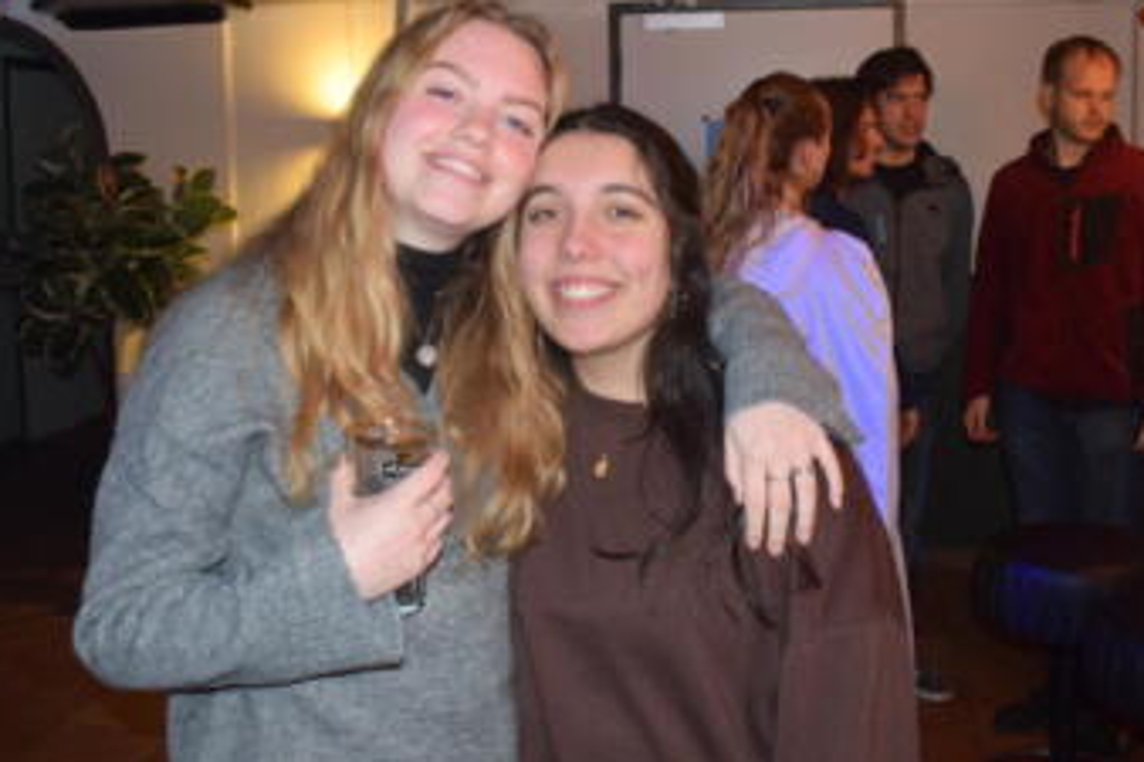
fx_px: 1270
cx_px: 542
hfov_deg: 48.5
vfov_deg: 33.2
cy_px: 286
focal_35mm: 40
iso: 1600
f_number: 4.5
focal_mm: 18
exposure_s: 1/60
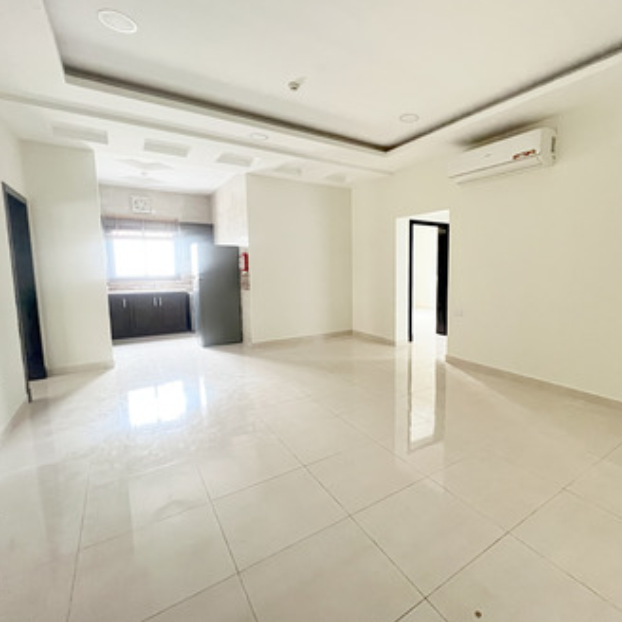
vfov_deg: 87.4
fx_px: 325
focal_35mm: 16
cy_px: 304
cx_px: 380
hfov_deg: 86.1
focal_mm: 1.57
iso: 1600
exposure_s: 1/30
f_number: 1.8
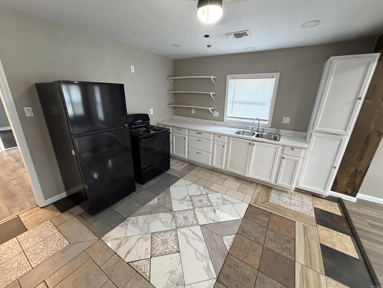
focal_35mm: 14
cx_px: 192
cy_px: 144
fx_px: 155
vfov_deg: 85.7
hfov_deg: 102.1
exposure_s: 1/60
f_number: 2.2
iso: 500
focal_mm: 2.22
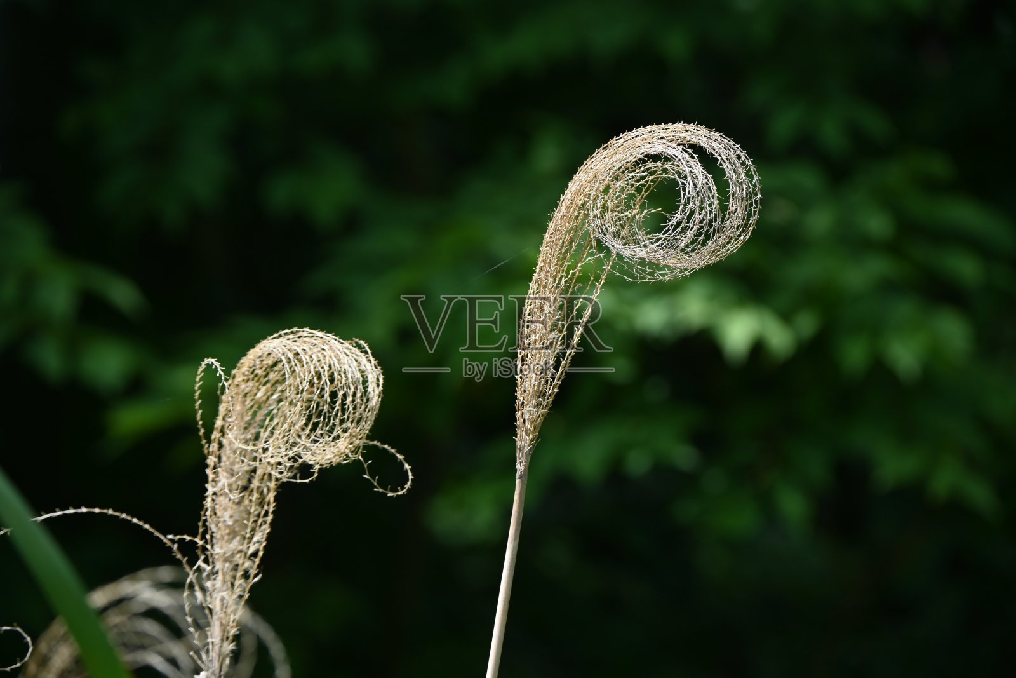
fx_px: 4868
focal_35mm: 172
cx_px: 508
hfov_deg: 11.9
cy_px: 339
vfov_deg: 8.0
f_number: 6.3
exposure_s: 1/500
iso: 100
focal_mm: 115
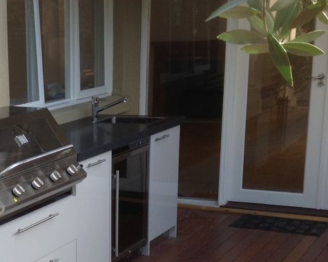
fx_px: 767
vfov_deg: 19.1
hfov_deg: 22.9
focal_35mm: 79
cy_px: 231
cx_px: -21
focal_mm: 4.28
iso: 50
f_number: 2.4
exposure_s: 1/152
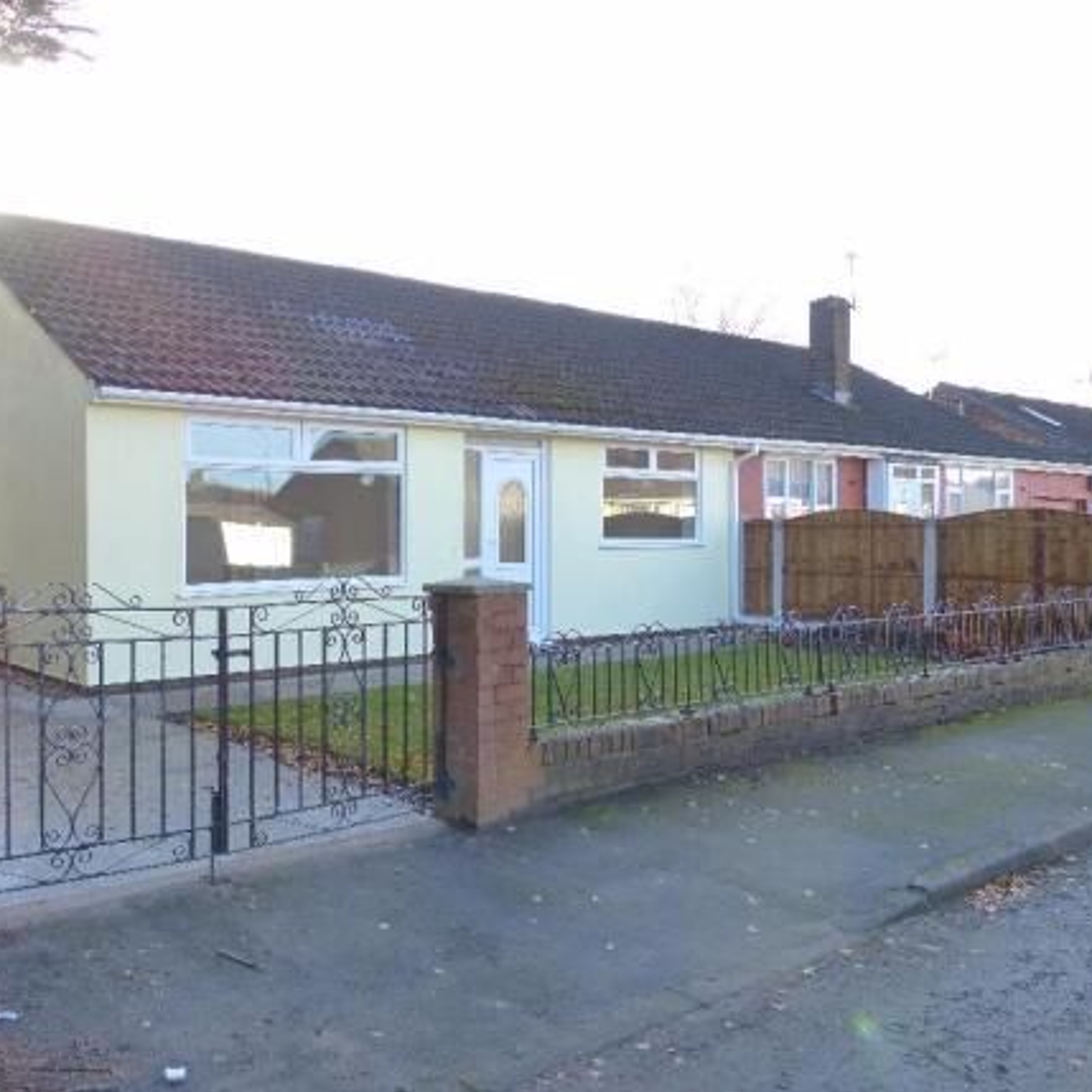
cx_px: 403
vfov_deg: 54.0
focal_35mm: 30
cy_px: 549
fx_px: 1071
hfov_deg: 53.4
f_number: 4
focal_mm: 4.5
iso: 160
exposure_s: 1/125
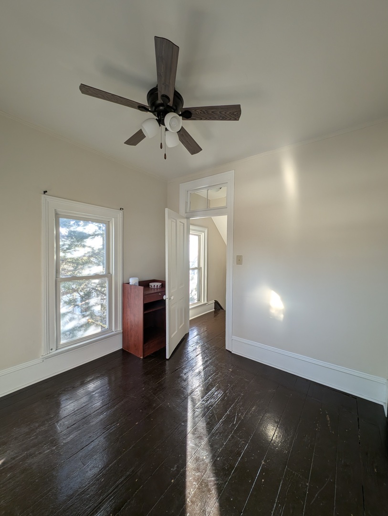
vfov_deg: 110.5
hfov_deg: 94.6
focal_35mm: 12
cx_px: 194
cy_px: 258
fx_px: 179
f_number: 1.95
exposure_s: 1/45.5
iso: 44
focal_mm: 2.23
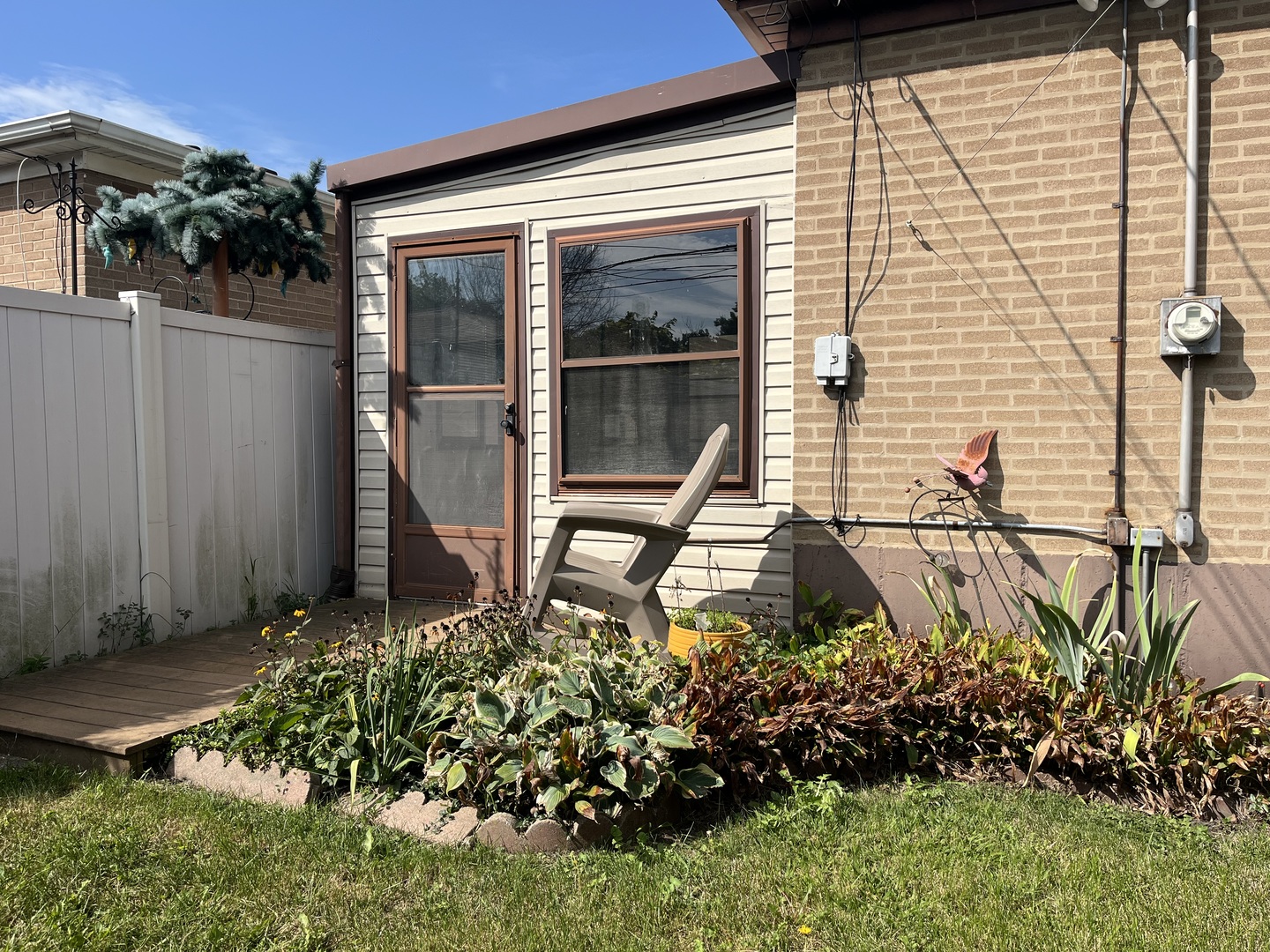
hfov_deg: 67.3
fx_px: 954
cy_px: 476
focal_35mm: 26
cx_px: 635
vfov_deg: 53.1
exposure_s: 1/3311
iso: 50
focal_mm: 5.1
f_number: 1.6
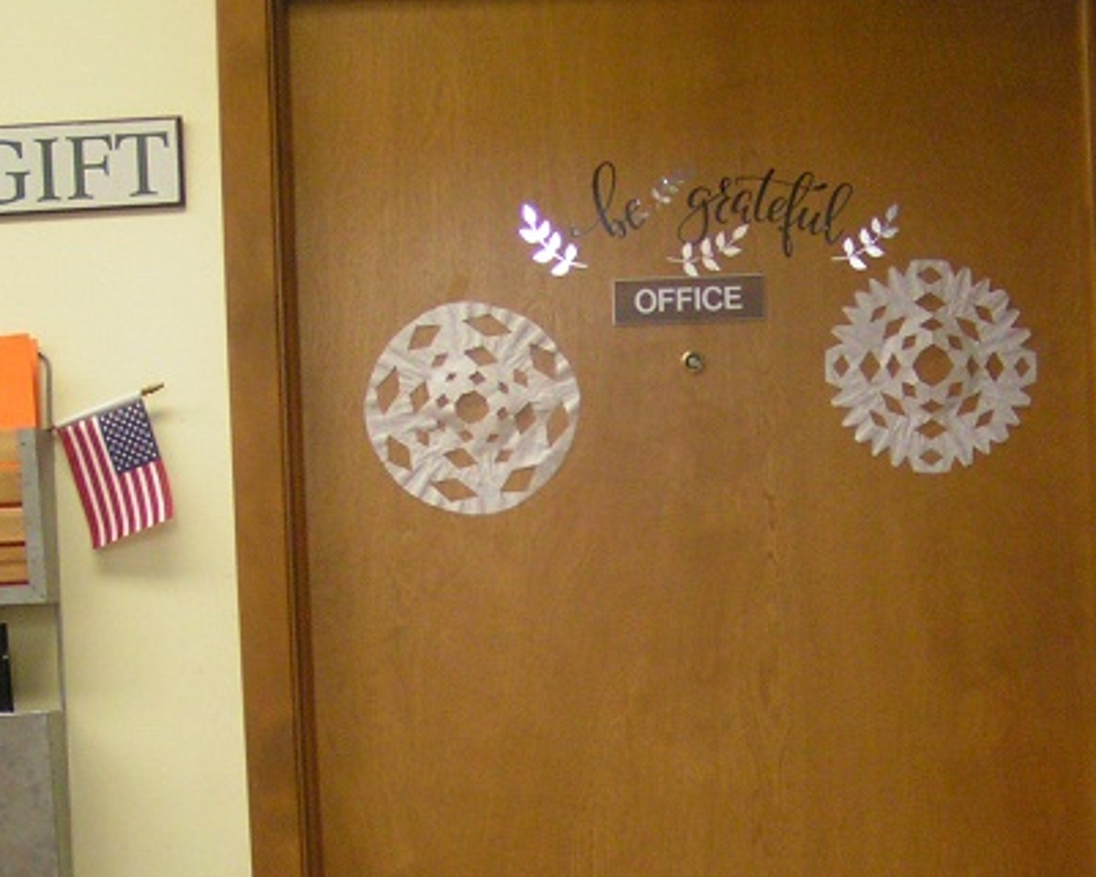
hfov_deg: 25.7
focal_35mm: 74
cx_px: 650
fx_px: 2401
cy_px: 828
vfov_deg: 20.2
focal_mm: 5.8
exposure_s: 1/15
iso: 200
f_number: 2.8
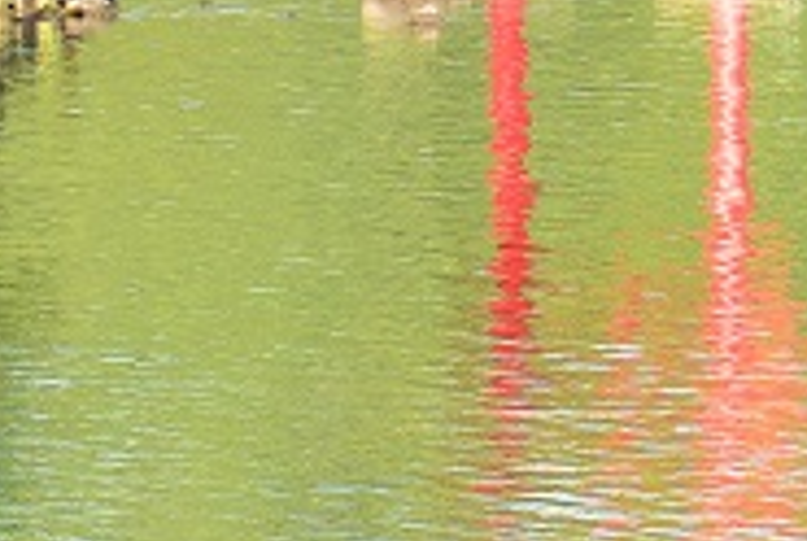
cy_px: -316
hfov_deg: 2.1
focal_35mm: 963
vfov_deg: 1.4
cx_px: 650
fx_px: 21622
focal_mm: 110
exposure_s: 1/100
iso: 100
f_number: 5.6
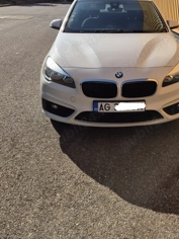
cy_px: 65
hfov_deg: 36.5
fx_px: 269
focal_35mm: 39
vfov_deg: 46.4
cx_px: 116
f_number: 1.8
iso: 25
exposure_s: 1/3333
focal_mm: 5.4
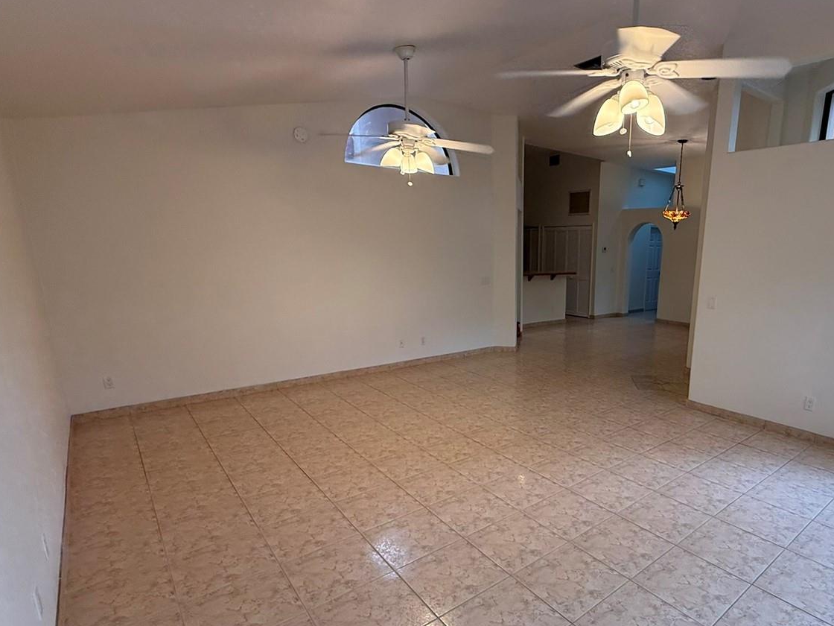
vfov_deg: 65.6
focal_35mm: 20
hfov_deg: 79.7
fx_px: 482
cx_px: 538
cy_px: 360
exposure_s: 1/120
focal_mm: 2.22
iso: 200
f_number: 2.2
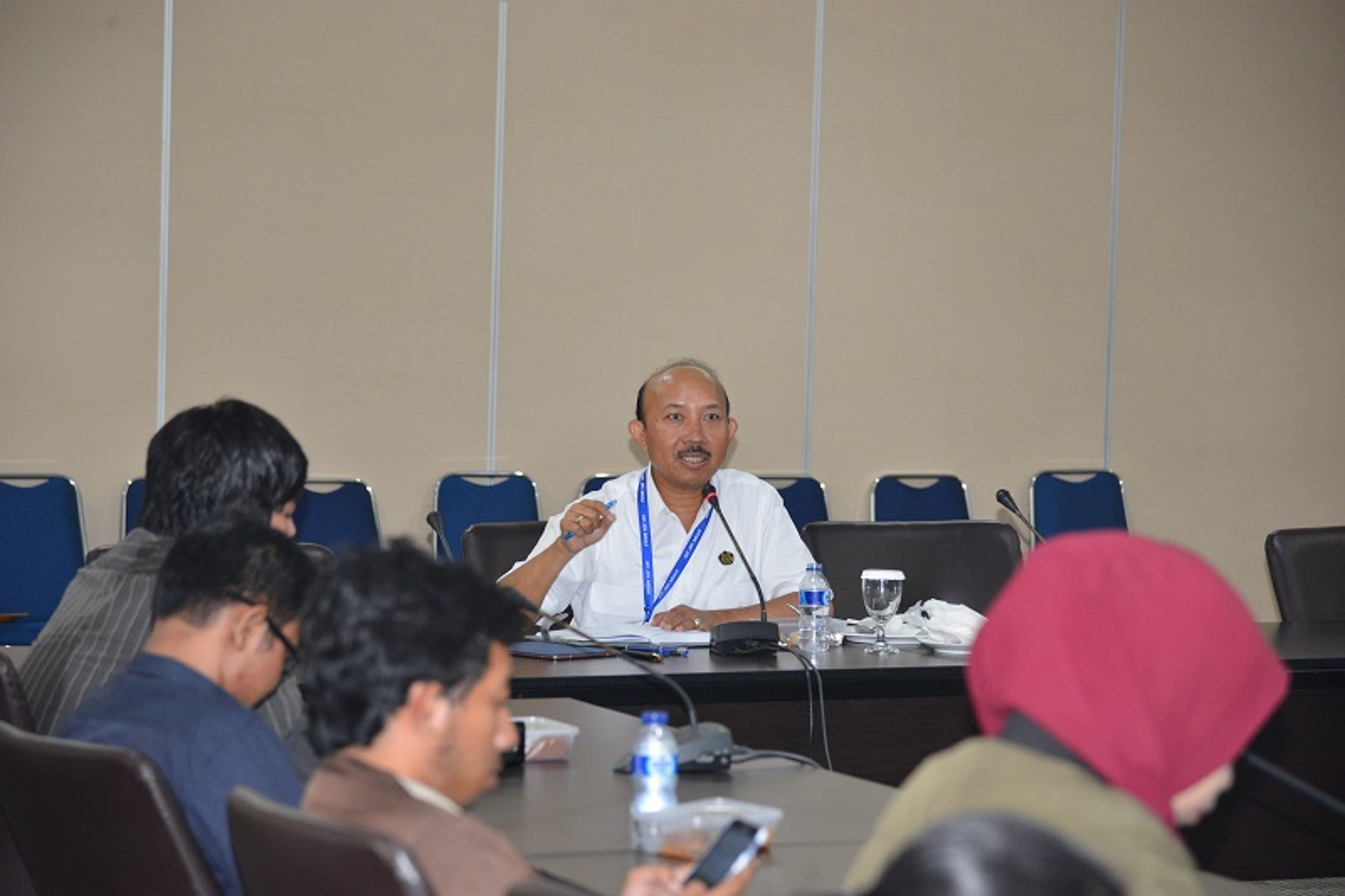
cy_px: 448
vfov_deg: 11.4
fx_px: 4482
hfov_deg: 17.1
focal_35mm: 120
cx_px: 672
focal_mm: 120
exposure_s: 1/80
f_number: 4.5
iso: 2500
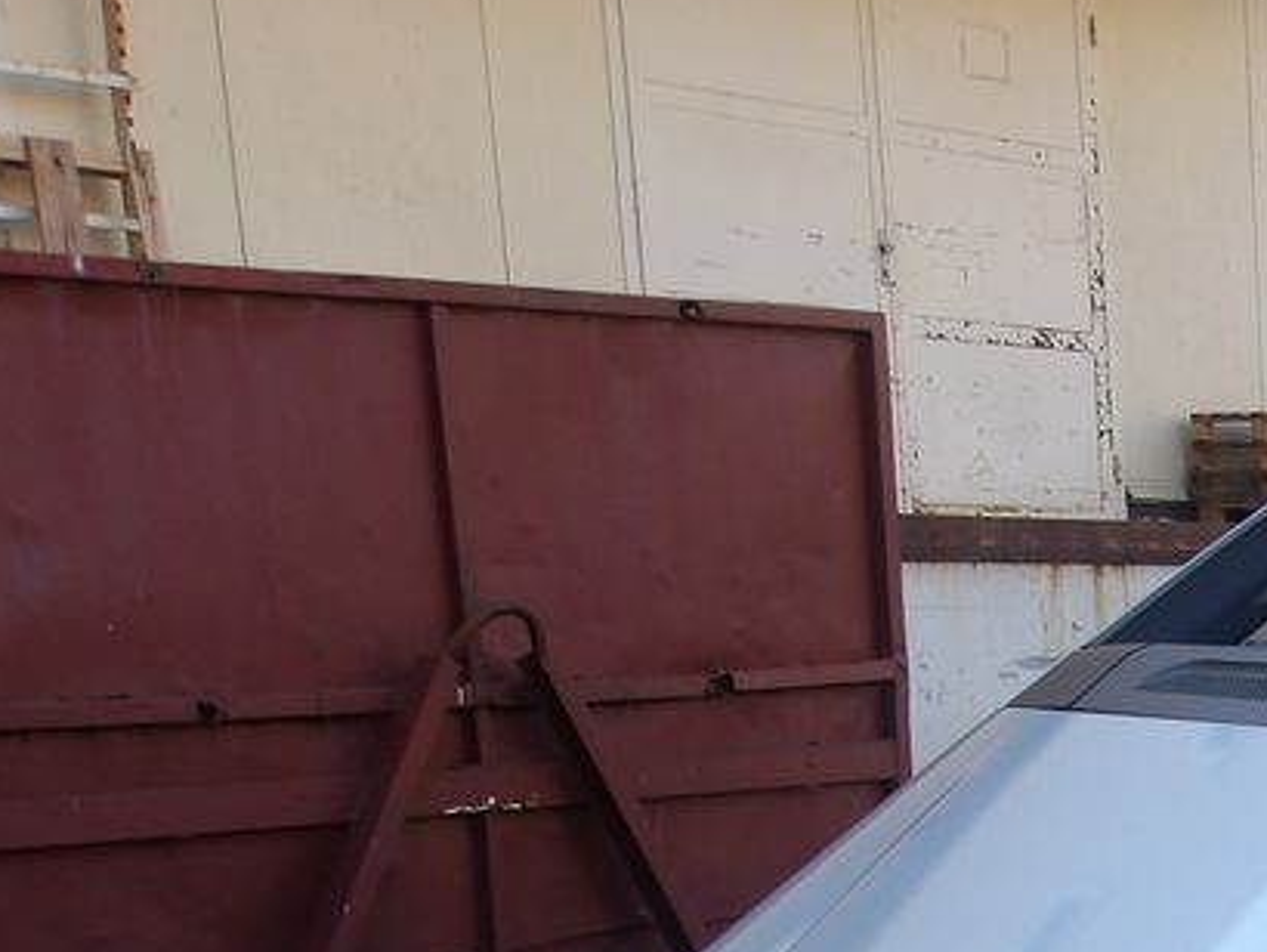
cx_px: 1839
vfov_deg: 17.5
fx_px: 2893
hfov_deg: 21.3
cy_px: 1243
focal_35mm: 79
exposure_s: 1/241
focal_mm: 4.9
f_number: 3
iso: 100
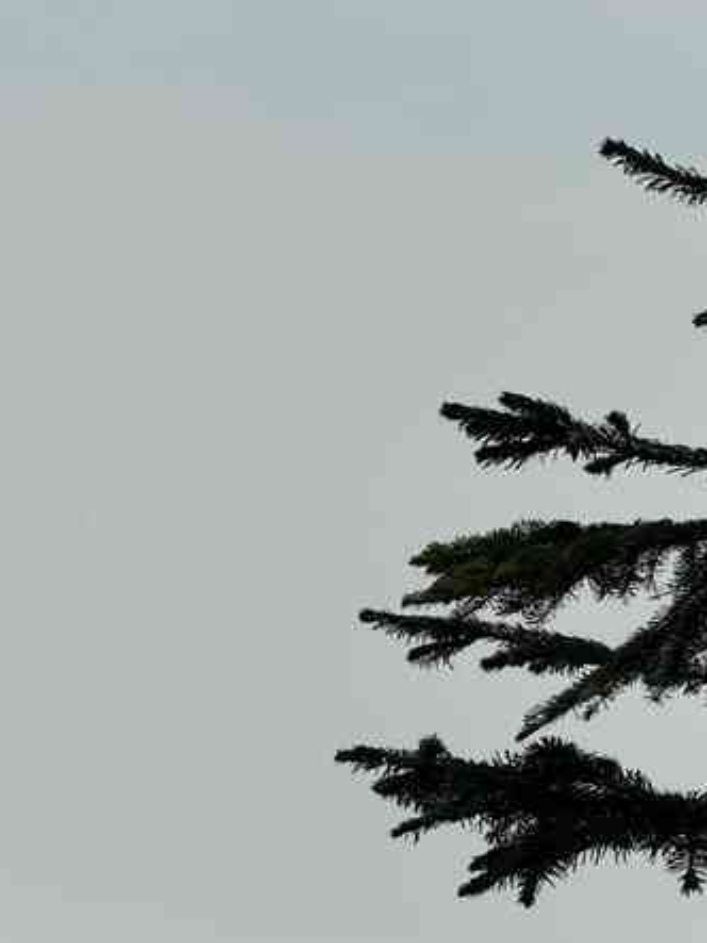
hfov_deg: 5.5
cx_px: 298
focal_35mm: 271
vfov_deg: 7.3
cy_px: 843
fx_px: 7383
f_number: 2.8
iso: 64
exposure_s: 1/6897
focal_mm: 15.66
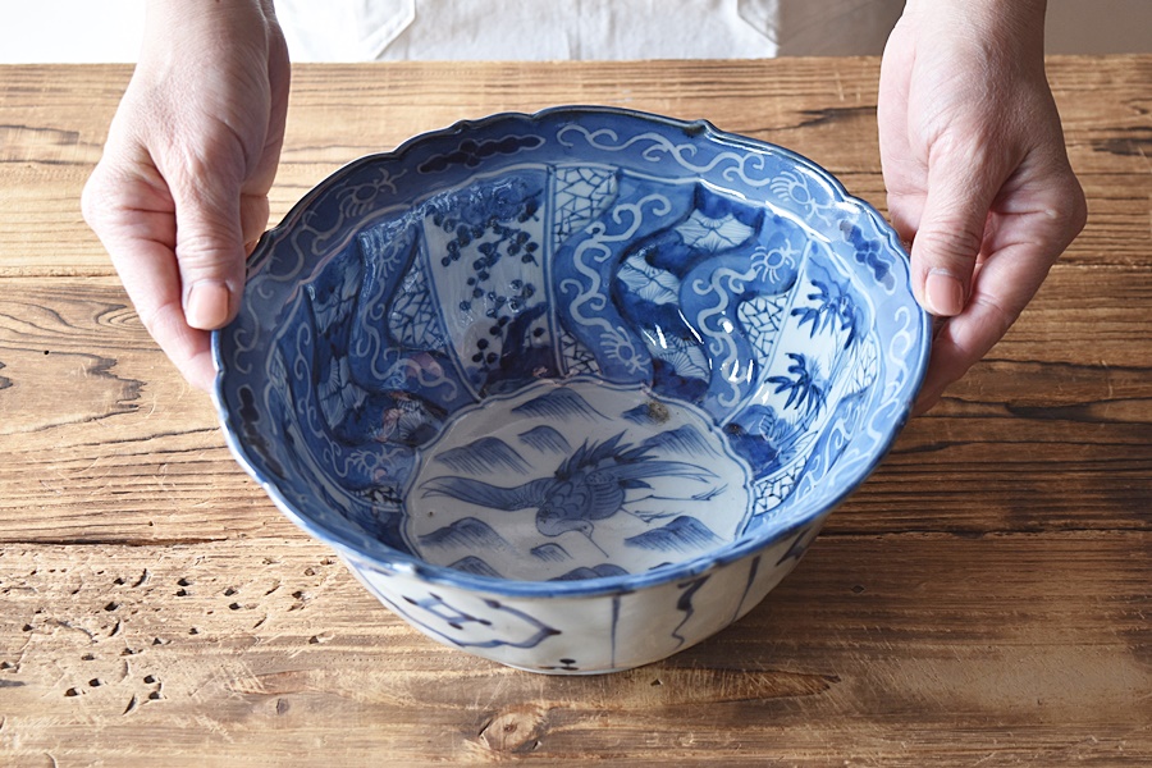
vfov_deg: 18.9
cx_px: 576
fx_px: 2304
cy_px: 384
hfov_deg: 28.1
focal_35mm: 72
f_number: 5.6
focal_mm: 48
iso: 200
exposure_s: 1/4
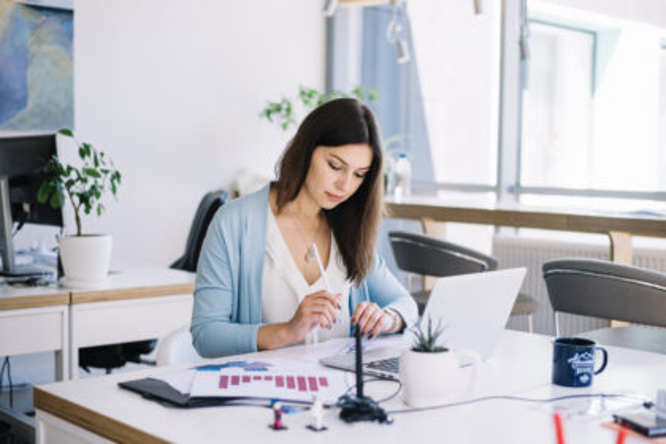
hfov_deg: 39.6
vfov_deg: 27.0
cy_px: 222
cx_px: 333
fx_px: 925
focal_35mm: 50
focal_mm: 50
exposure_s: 1/160
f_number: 2.2
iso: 400
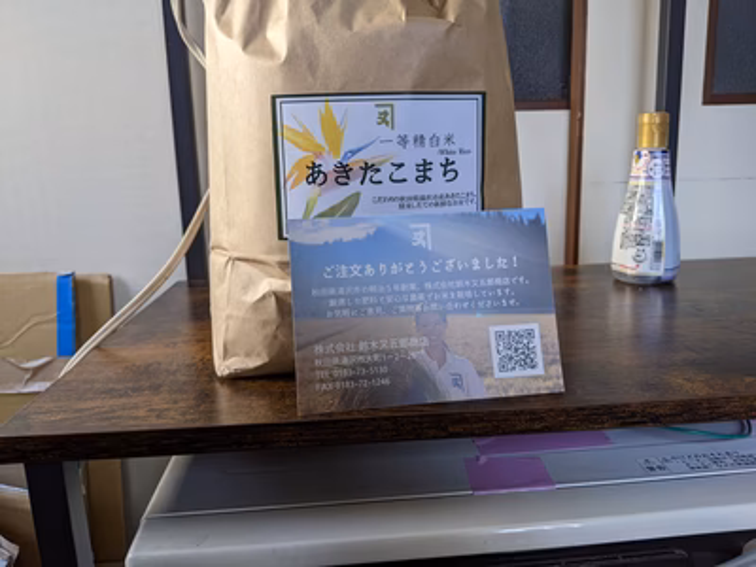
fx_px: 590
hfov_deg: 65.3
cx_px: 378
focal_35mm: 27
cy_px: 284
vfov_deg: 51.4
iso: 73
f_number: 1.8
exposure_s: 1/59.9
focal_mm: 4.44
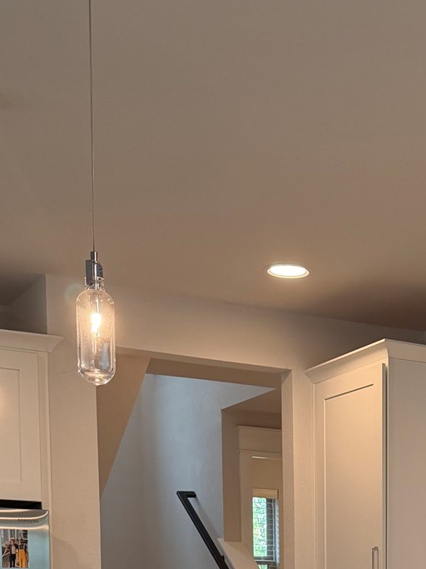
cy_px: 706
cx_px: 420
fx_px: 1182
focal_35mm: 72
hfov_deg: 19.9
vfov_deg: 24.2
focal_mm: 6.76
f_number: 1.78
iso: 160
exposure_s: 1/120
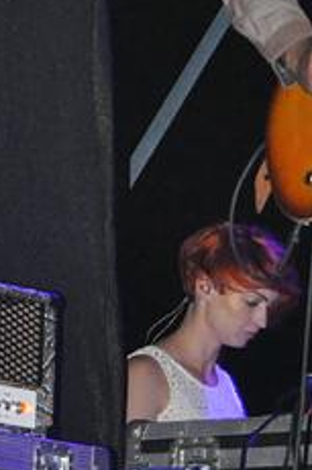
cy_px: -28
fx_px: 5053
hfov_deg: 3.5
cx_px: 466
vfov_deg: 5.3
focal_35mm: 387
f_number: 5.6
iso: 3200
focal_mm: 70
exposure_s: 1/60
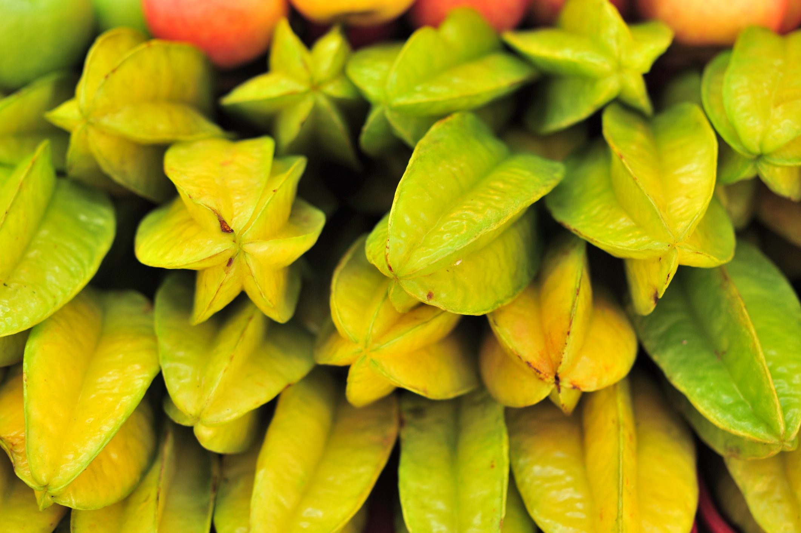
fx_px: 1112
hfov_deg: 39.6
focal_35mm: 50
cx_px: 400
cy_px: 266
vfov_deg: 27.0
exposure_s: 1/40
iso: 320
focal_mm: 50
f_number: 3.2
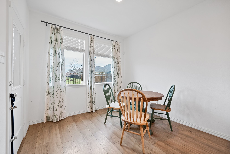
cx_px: 115
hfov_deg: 104.2
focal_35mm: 14
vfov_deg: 81.3
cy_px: 77
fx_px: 90
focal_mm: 14
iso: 640
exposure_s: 1/8
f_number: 9
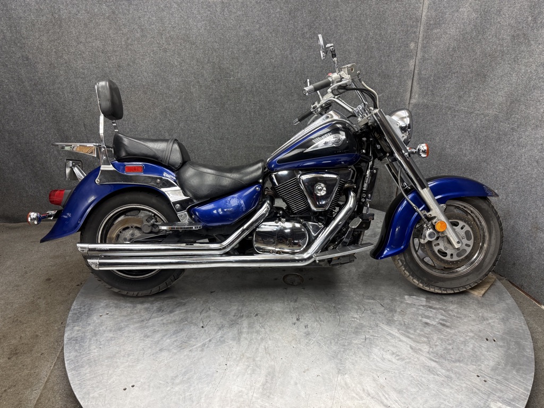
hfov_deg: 71.6
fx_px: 377
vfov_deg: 56.8
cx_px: 272
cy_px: 204
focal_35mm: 24
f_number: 1.78
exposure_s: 1/120
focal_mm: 6.76
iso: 160
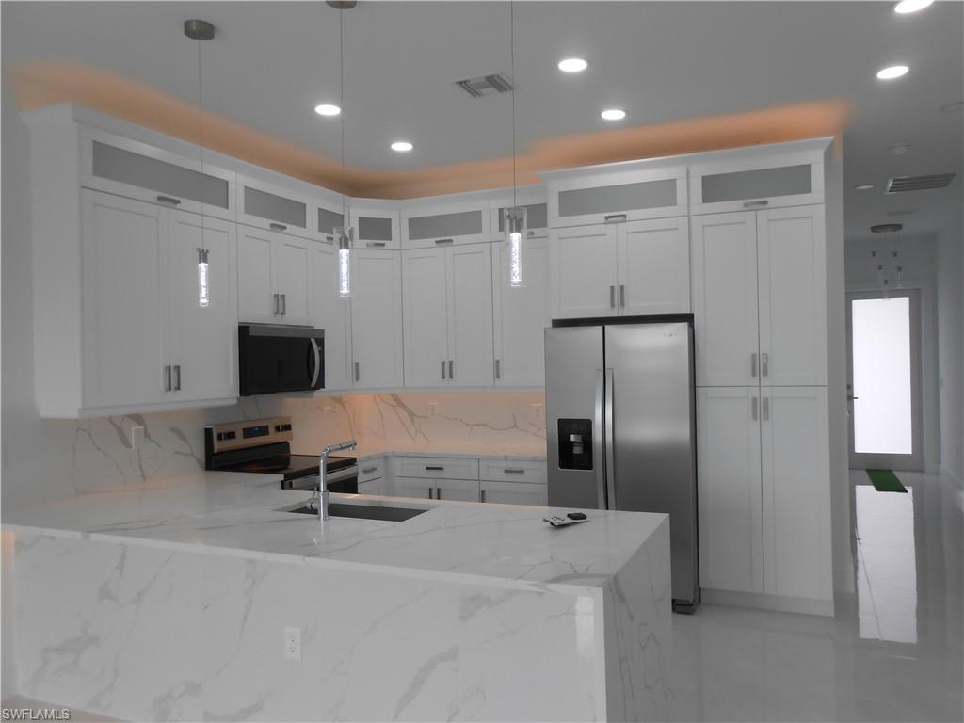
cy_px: 362
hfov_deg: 67.3
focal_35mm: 26
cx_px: 482
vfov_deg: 53.1
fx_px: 724
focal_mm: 4.6
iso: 80
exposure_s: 1/60
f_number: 3.5
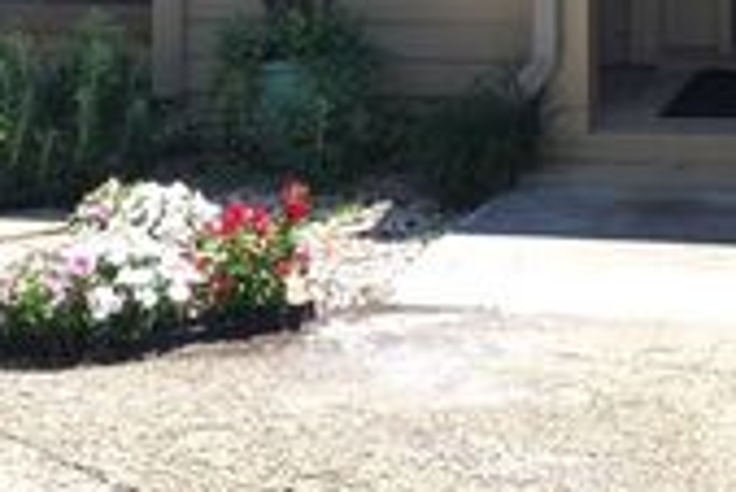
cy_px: -233
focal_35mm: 89
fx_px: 1821
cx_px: 658
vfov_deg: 14.4
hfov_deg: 22.3
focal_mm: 4.15
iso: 32
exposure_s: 1/791
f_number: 2.2
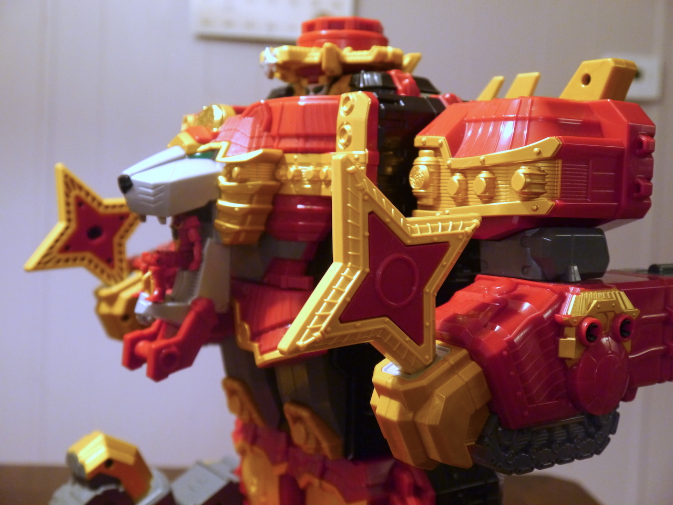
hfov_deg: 41.2
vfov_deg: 31.5
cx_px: 336
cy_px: 252
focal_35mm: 46
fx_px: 894
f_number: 4.4
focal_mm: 23
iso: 1600
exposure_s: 1/13
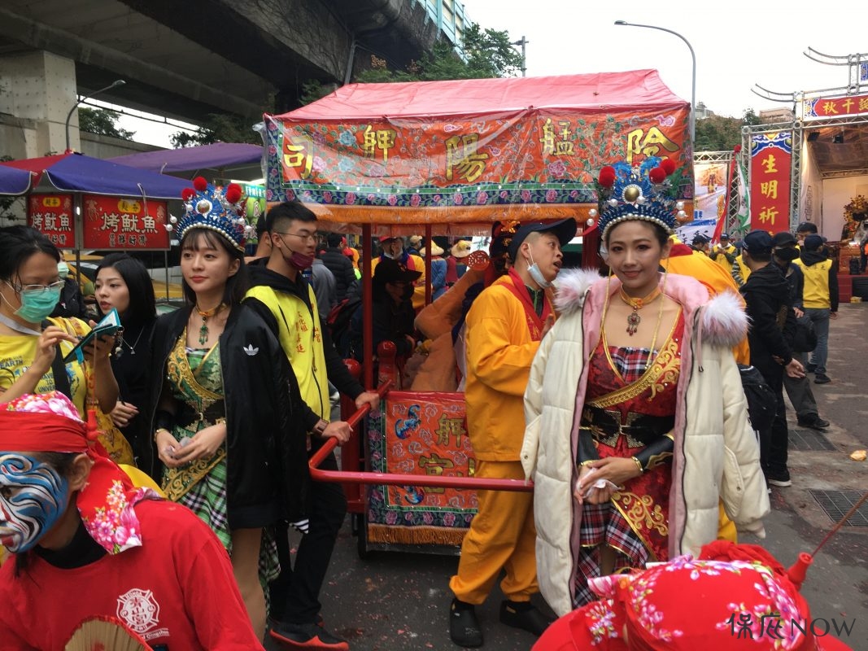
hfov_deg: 61.7
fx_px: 727
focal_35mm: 29
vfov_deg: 48.2
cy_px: 326
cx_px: 434
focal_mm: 4.15
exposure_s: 1/60
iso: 32
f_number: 2.2
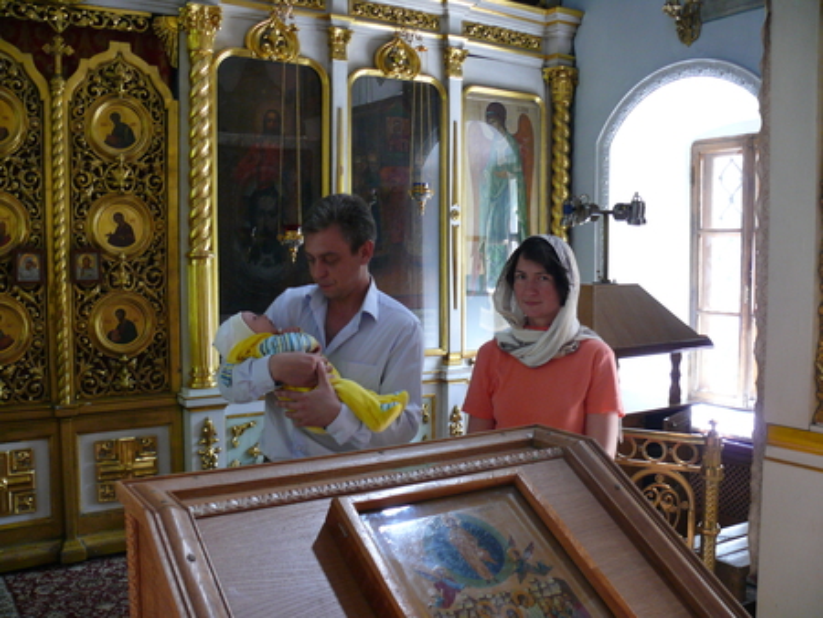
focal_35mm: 35
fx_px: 833
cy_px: 309
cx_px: 412
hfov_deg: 52.6
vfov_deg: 40.7
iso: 200
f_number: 2.8
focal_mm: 7.4
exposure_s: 1/25
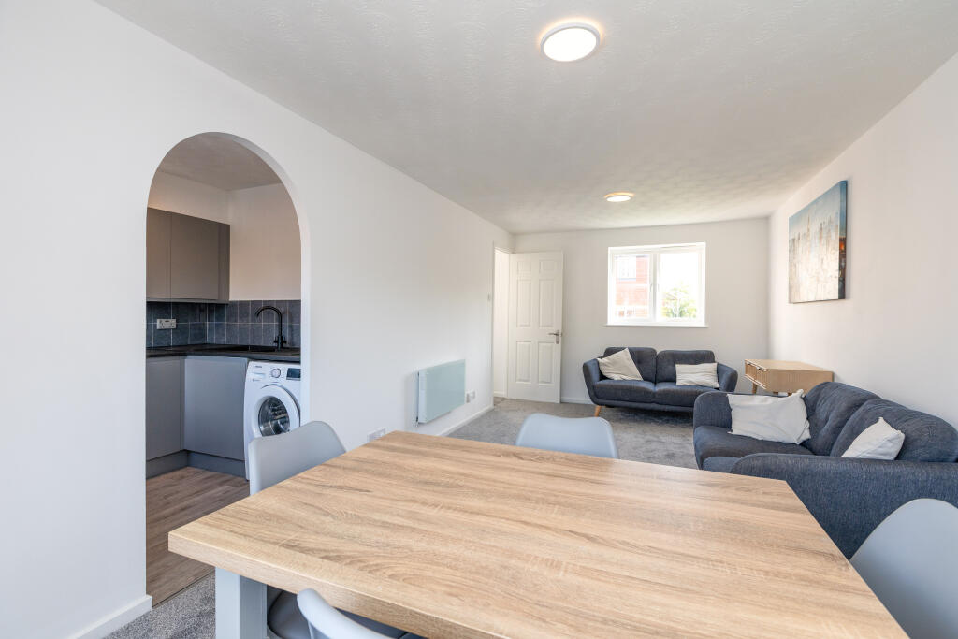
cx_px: 479
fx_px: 426
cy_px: 320
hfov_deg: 96.7
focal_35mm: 16
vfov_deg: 73.8
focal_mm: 16
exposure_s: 1/60
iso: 320
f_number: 8
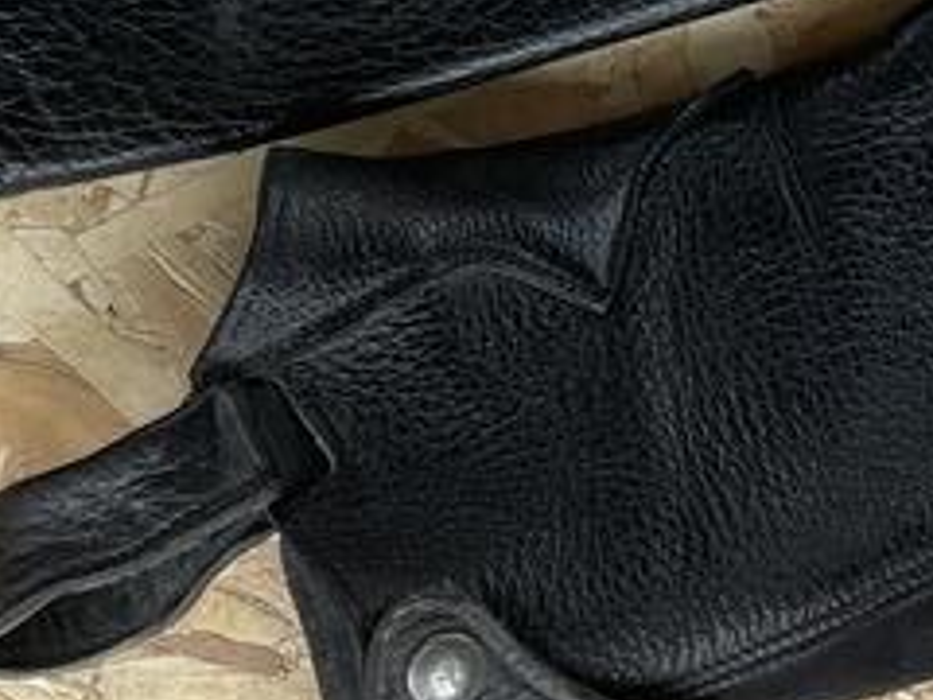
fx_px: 3504
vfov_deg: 11.4
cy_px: 105
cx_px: 455
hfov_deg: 15.2
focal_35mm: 130
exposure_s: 1/186
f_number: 1.6
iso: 32
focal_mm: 4.2
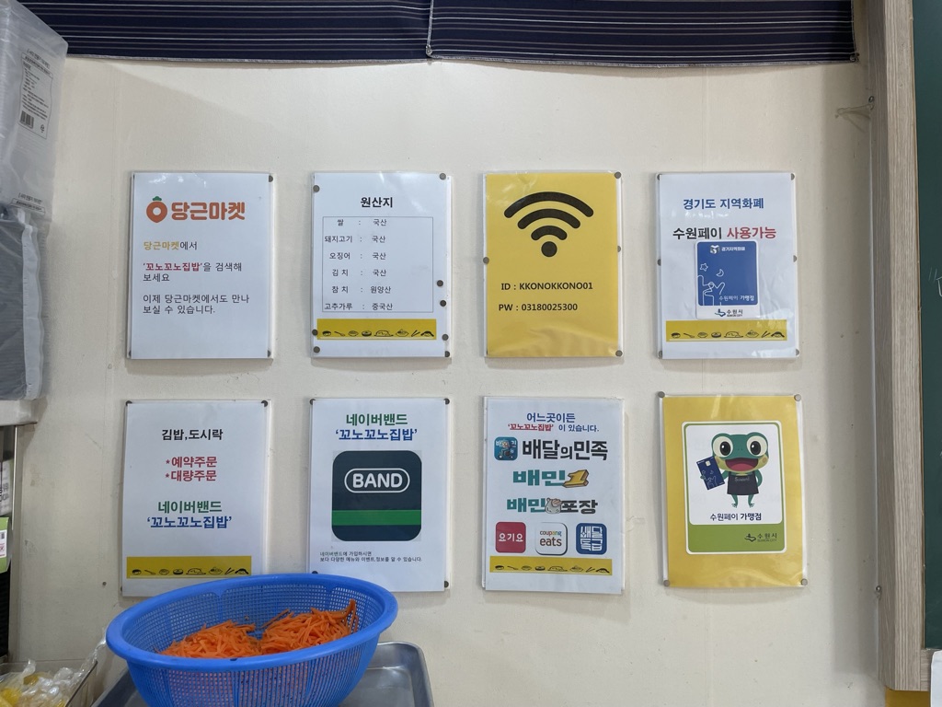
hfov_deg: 67.3
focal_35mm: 26
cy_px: 354
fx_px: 708
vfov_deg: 53.1
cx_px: 471
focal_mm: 4.2
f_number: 1.6
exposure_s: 1/120
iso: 100
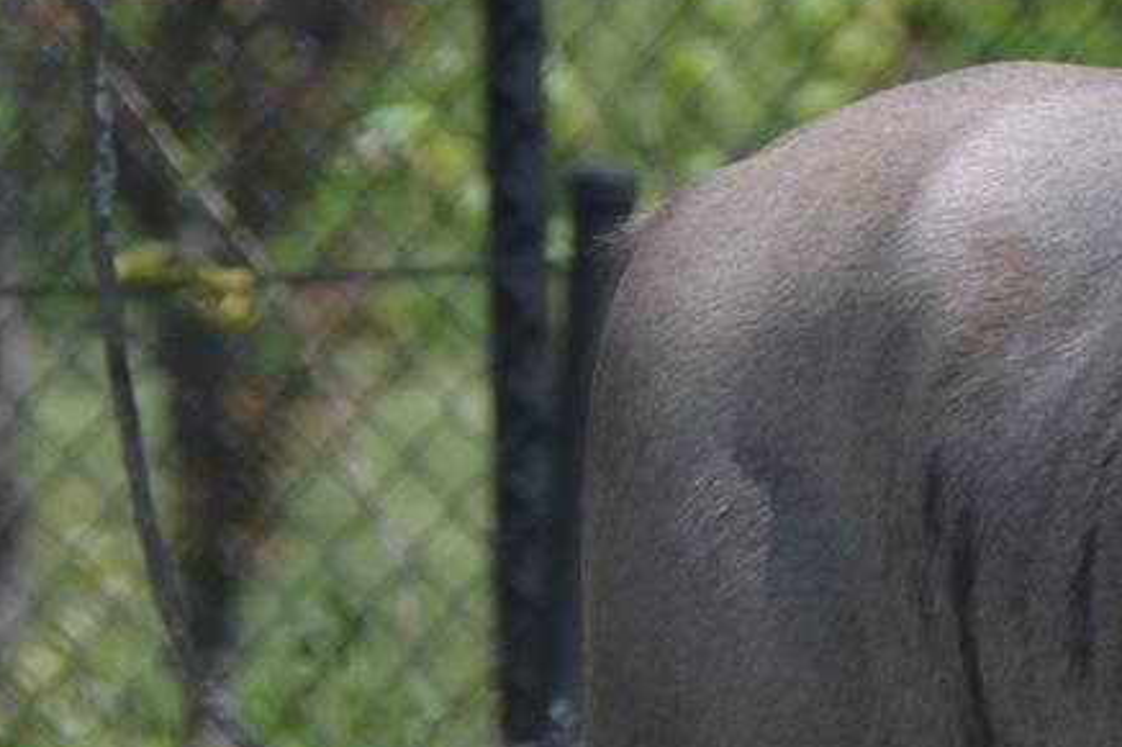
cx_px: 1702
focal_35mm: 1071
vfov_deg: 1.3
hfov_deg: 1.9
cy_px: 1026
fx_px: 33360
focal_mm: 195
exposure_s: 1/1250
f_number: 5.6
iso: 400
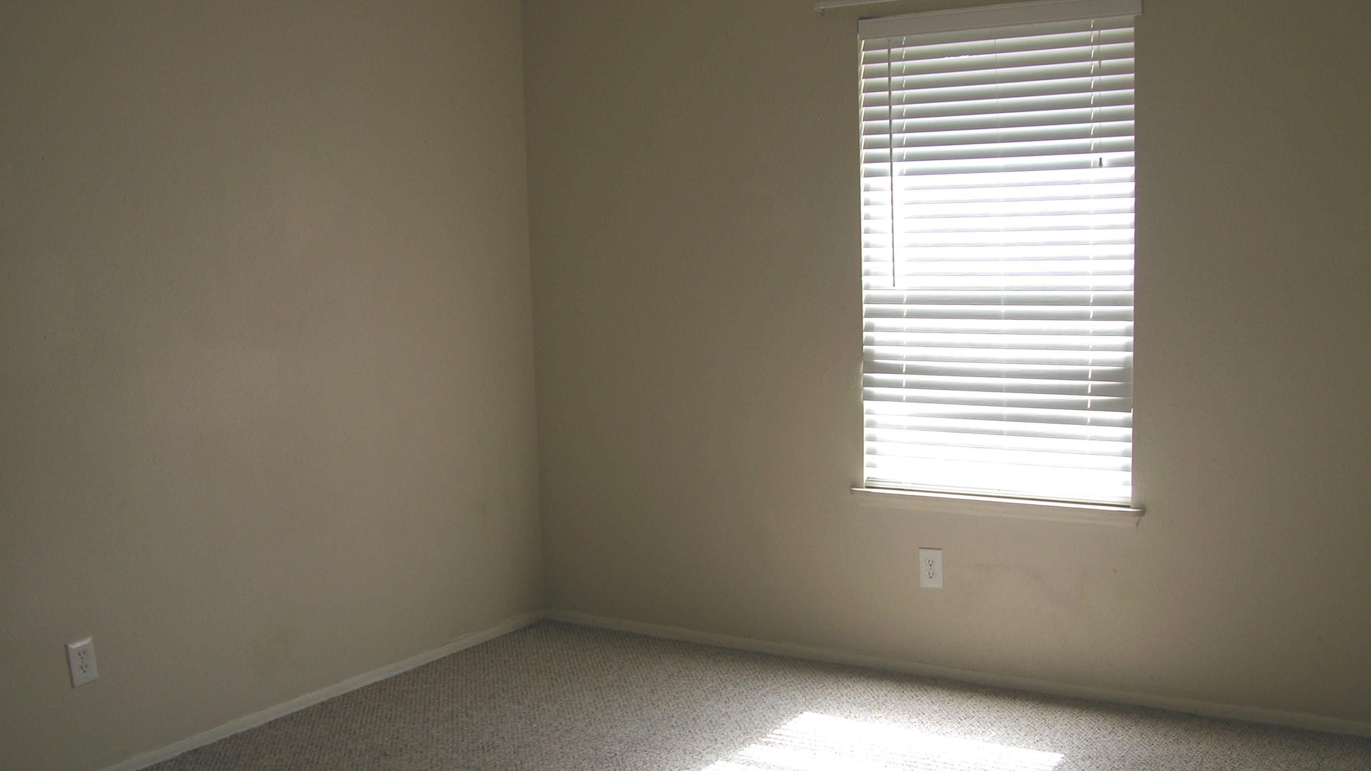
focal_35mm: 39
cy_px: 442
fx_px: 1418
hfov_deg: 51.6
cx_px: 673
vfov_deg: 30.4
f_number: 3.2
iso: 50
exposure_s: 1/48.8
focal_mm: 8.9
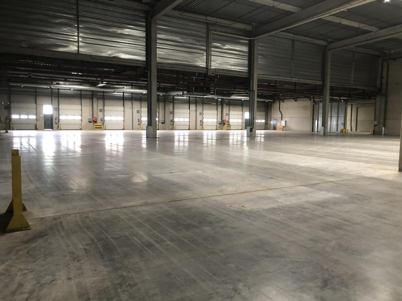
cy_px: 150
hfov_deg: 63.4
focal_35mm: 28
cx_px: 201
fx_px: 325
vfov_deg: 49.7
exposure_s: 1/17
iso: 100
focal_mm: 3.99
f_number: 1.8
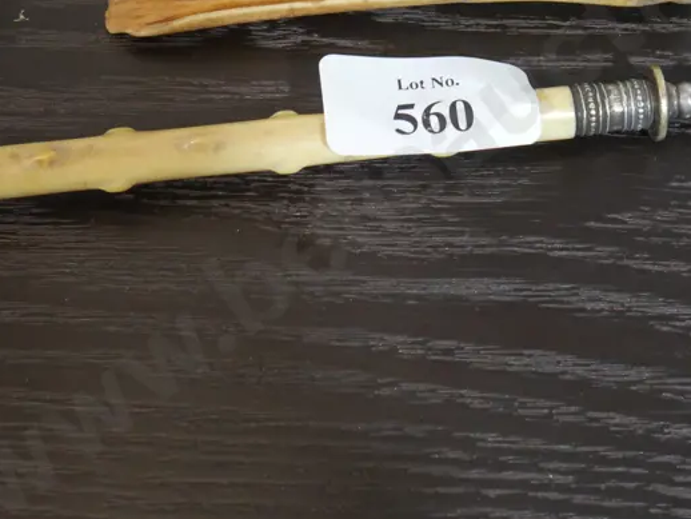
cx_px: 526
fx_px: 1817
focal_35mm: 91
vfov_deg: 16.1
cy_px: 91
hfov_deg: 21.3
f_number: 5.1
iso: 1000
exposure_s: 1/60
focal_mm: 23
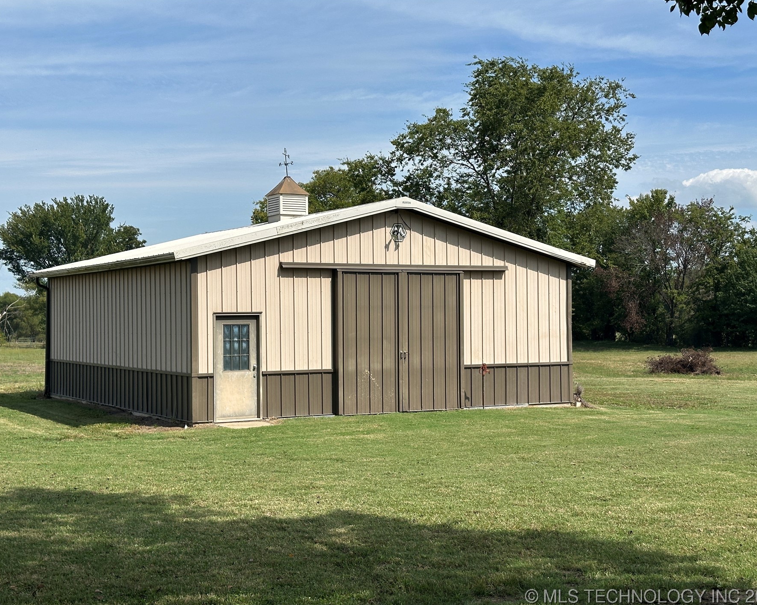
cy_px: 306
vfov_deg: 29.7
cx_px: 377
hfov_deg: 36.7
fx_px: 1143
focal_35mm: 51
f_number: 1.78
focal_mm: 6.86
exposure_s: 1/4367
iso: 64
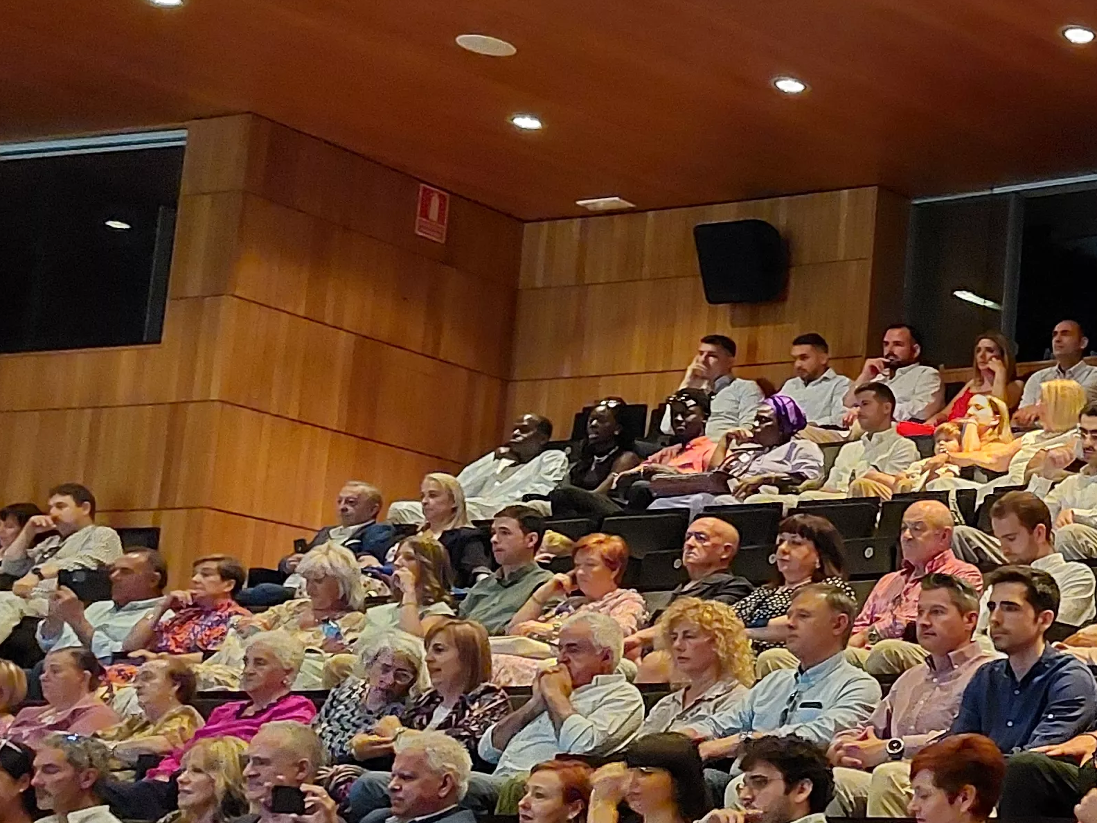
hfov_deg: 22.9
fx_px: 2313
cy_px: 590
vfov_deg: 20.1
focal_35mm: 73
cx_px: 1522
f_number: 1.8
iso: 1600
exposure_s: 1/25
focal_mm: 5.23
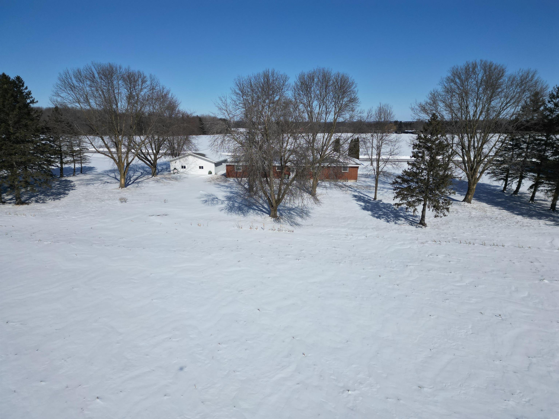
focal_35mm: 24
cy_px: 210
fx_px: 388
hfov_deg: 71.6
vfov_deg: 56.8
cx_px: 280
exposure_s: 1/8000
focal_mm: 6.72
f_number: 1.7
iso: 110
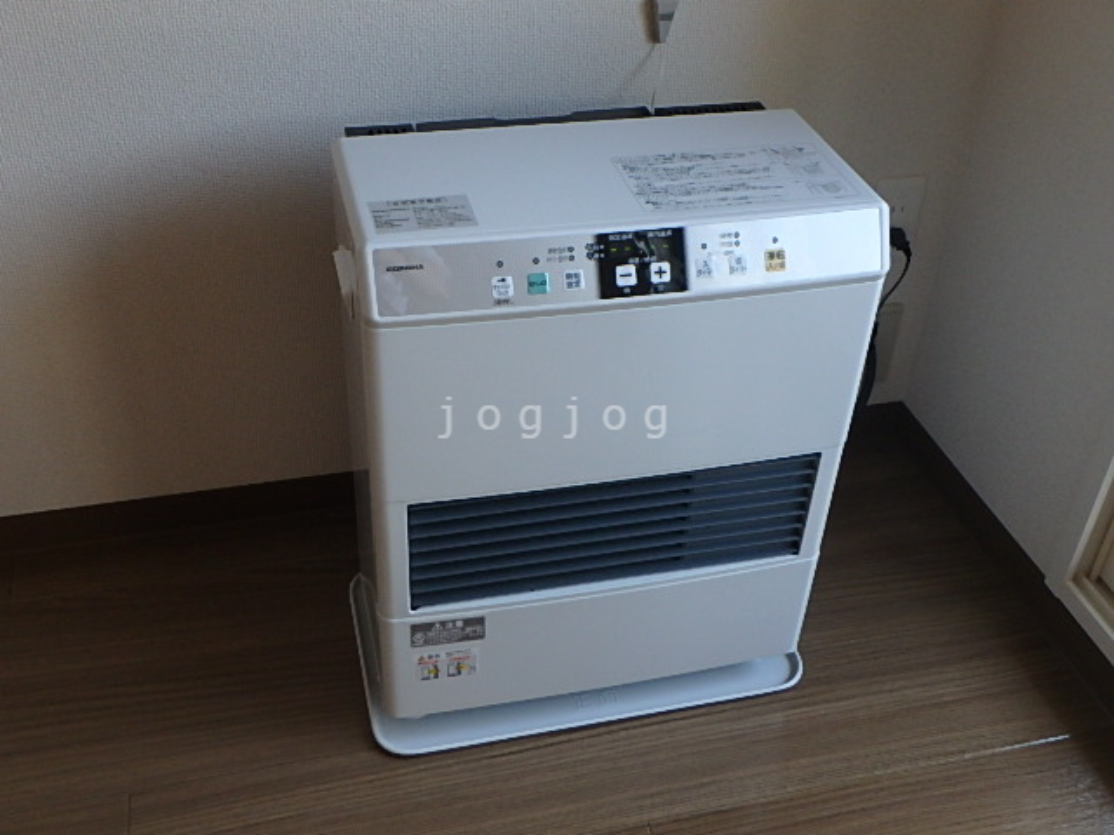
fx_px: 1159
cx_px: 557
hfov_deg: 51.4
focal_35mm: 36
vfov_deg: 39.7
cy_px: 418
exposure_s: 1/40
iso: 320
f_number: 5
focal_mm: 6.4
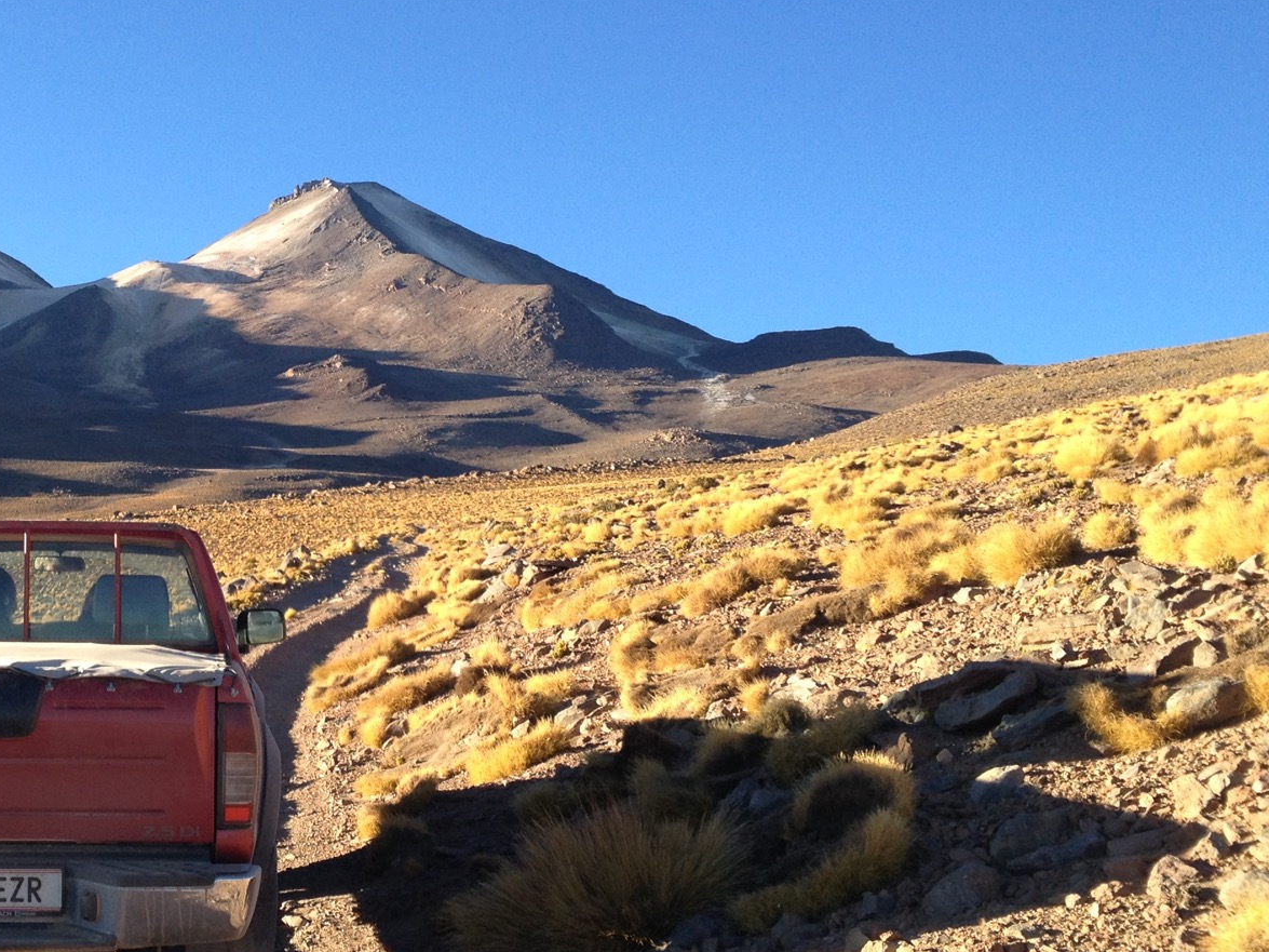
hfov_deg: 30.7
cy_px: 469
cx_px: 215
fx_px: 2236
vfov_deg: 24.0
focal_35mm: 61
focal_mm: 4.28
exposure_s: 1/415
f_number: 2.4
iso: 50
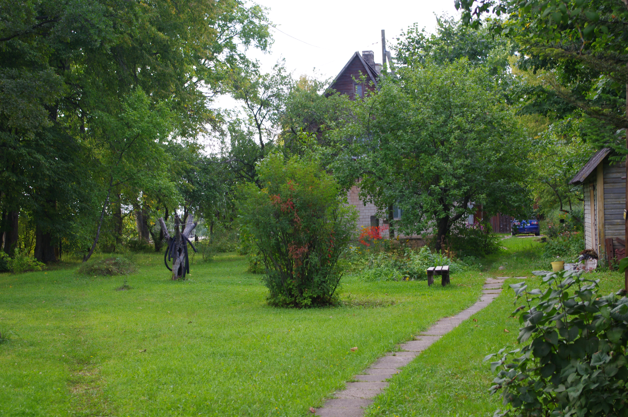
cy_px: 208
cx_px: 314
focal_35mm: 60
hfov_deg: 33.4
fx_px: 1045
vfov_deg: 22.6
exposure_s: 1/80
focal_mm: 40
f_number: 5.6
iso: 200
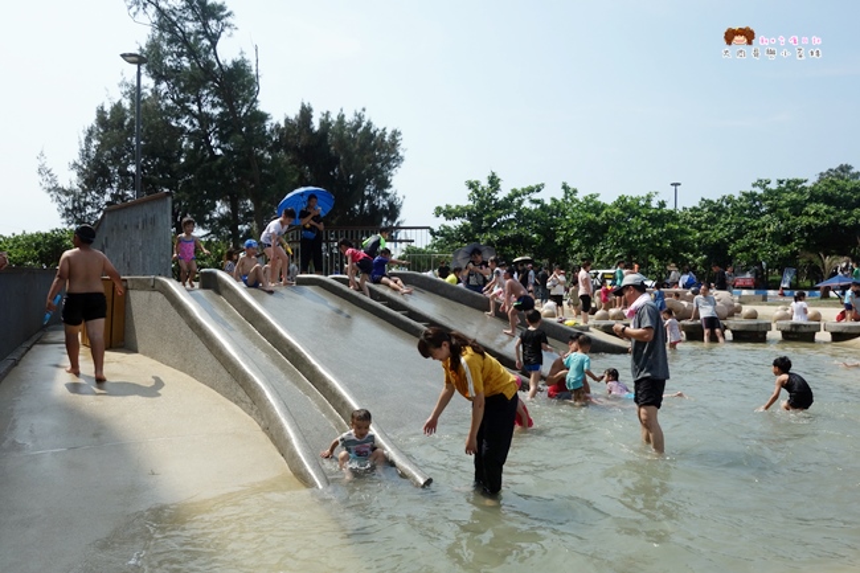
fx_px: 669
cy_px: 286
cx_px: 430
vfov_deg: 46.4
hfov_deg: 65.5
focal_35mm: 28
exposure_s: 1/250
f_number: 9
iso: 125
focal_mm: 10.4
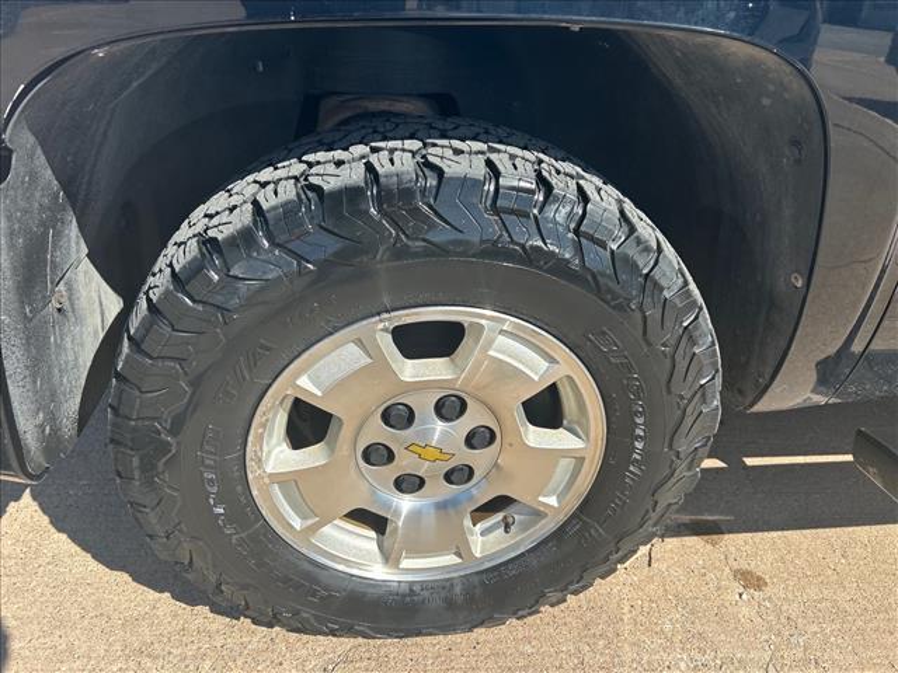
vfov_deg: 53.1
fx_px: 674
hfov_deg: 67.3
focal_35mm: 26
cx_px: 449
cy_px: 336
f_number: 1.5
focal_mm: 5.7
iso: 50
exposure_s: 1/2045
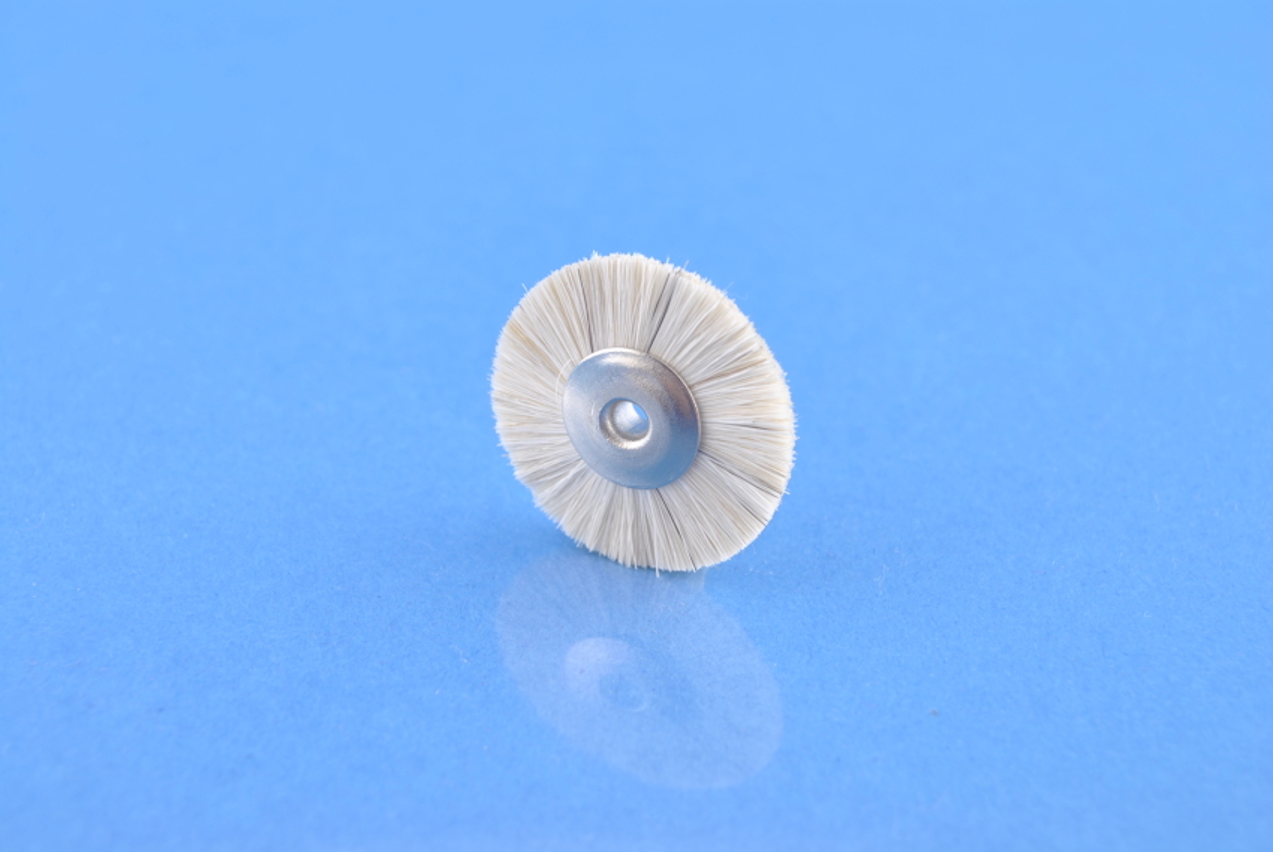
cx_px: 636
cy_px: 426
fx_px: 2655
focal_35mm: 75
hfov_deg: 27.0
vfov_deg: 18.2
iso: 100
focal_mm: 50
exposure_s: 1/160
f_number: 10
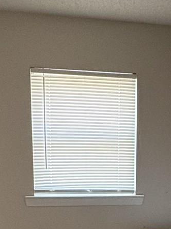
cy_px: 267
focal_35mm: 73
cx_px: 123
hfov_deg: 20.0
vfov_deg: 24.5
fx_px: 481
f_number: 2.2
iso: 400
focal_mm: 2.22
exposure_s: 1/120
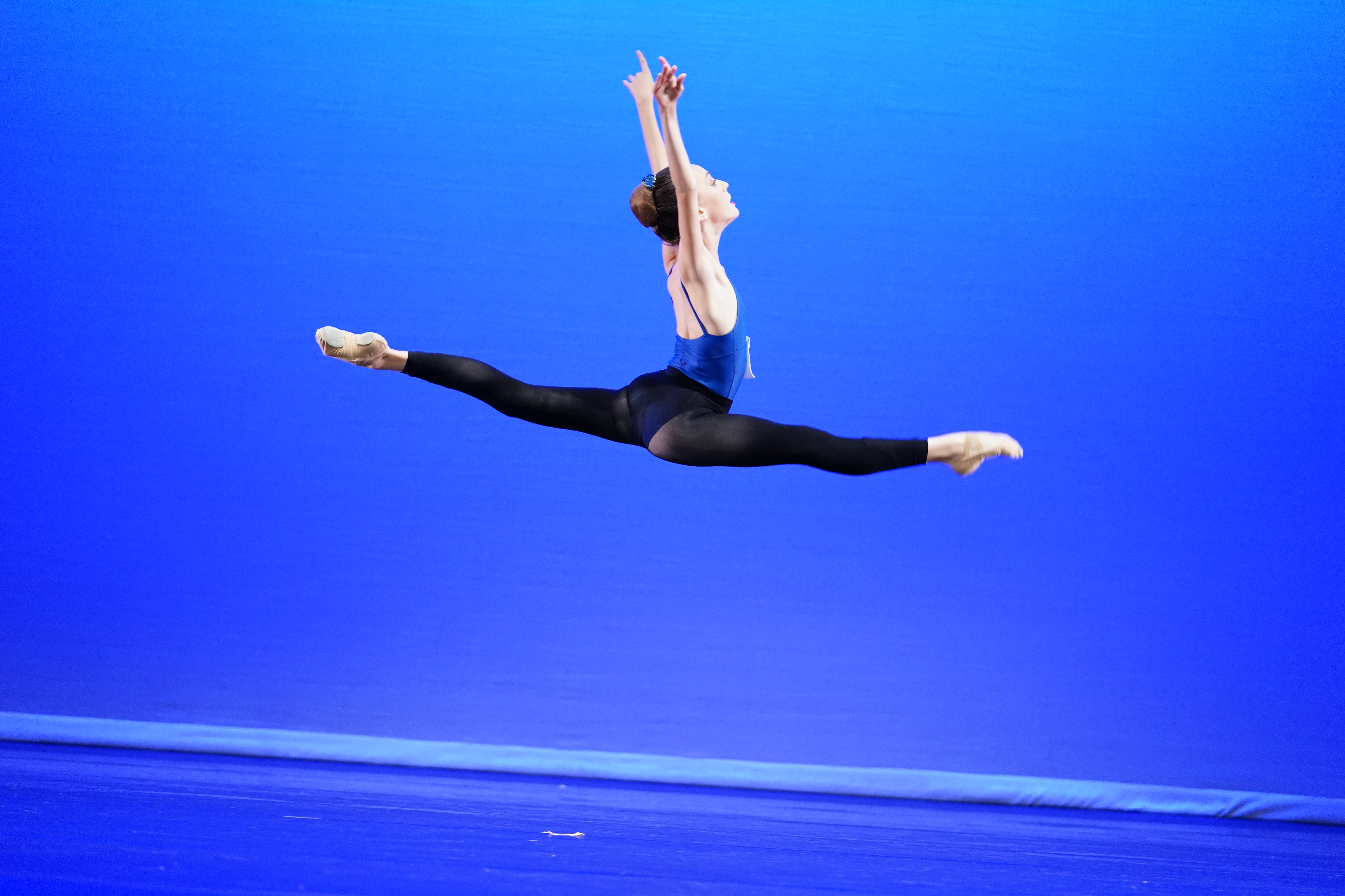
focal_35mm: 140
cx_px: 672
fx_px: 5230
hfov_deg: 14.7
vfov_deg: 9.8
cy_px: 448
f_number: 2.8
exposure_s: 1/400
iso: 4000
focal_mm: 140
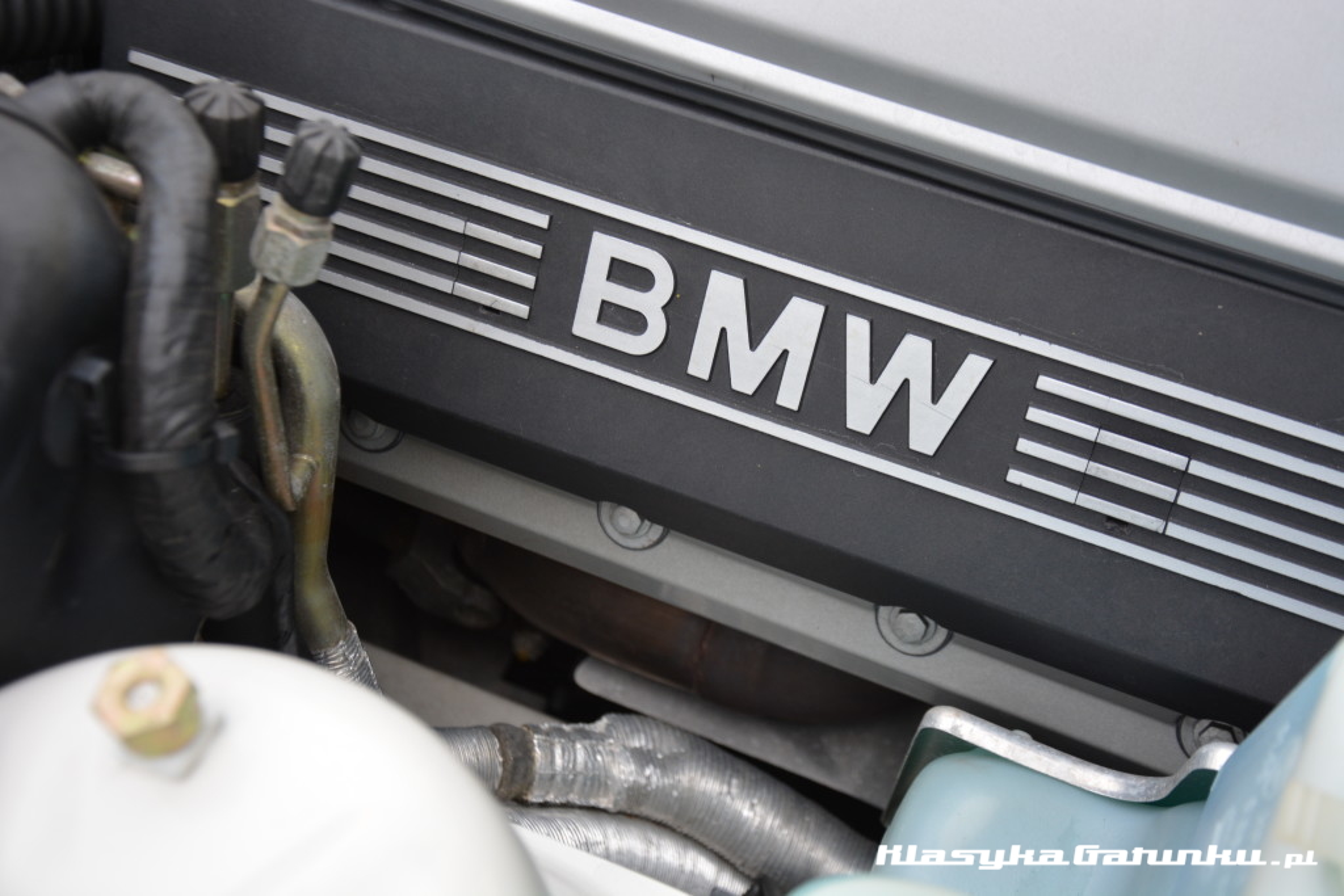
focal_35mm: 57
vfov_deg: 23.8
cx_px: 672
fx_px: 2128
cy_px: 448
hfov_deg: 35.0
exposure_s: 1/100
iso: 400
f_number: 4.5
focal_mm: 38
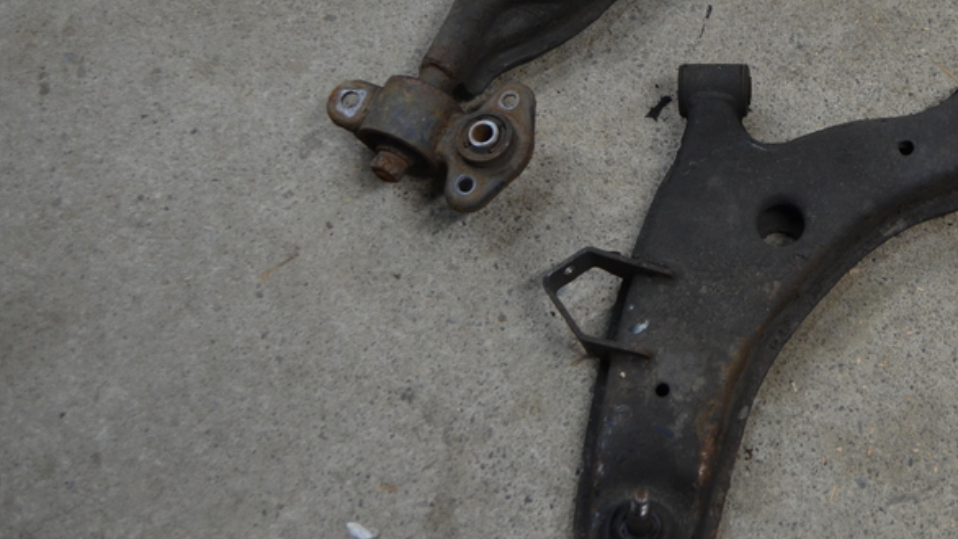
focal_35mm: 58
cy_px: 146
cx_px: 739
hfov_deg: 35.1
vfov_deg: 20.6
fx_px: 1474
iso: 720
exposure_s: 1/60
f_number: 4
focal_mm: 22
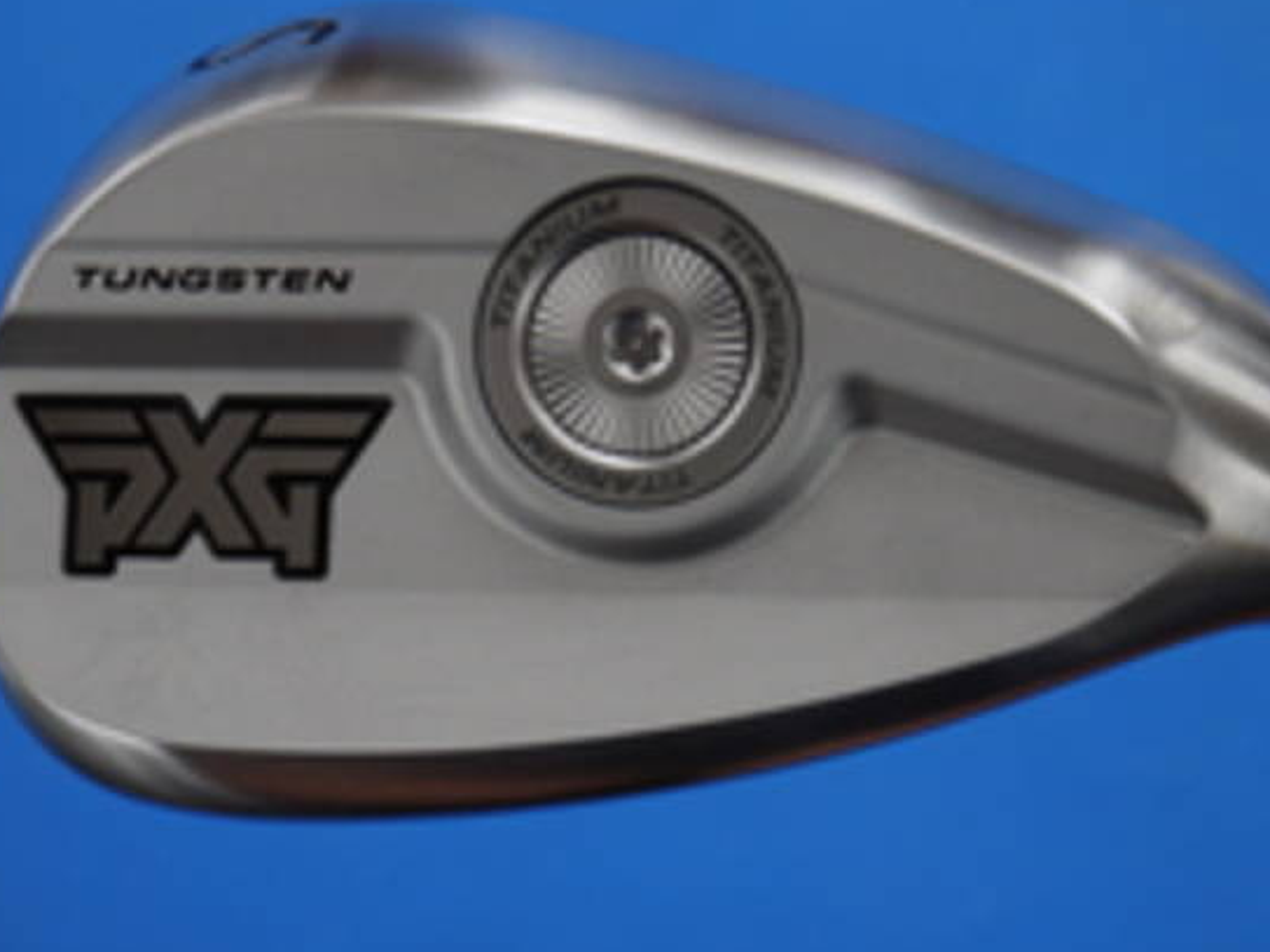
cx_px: 678
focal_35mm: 99
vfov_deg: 14.9
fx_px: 3631
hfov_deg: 19.8
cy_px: 494
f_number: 5.6
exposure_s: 1/80
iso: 250
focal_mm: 42
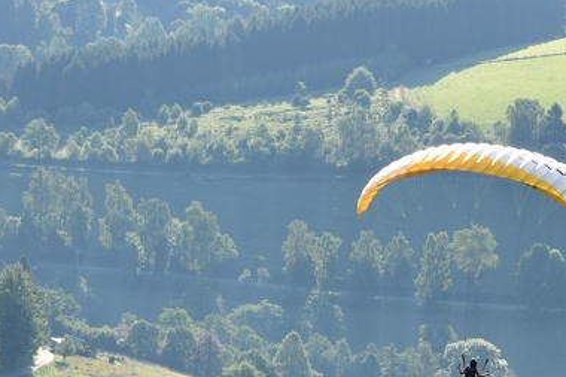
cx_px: 323
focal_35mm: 250
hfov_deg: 8.2
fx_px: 3929
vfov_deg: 5.5
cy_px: 295
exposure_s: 1/400
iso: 400
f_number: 11
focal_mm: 80
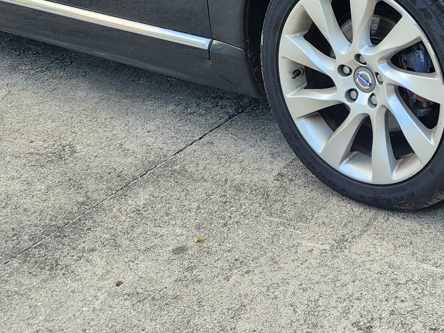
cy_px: -126
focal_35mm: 78
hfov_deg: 24.5
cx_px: 367
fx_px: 1001
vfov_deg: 17.5
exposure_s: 1/180
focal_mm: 5.4
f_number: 1.8
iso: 25
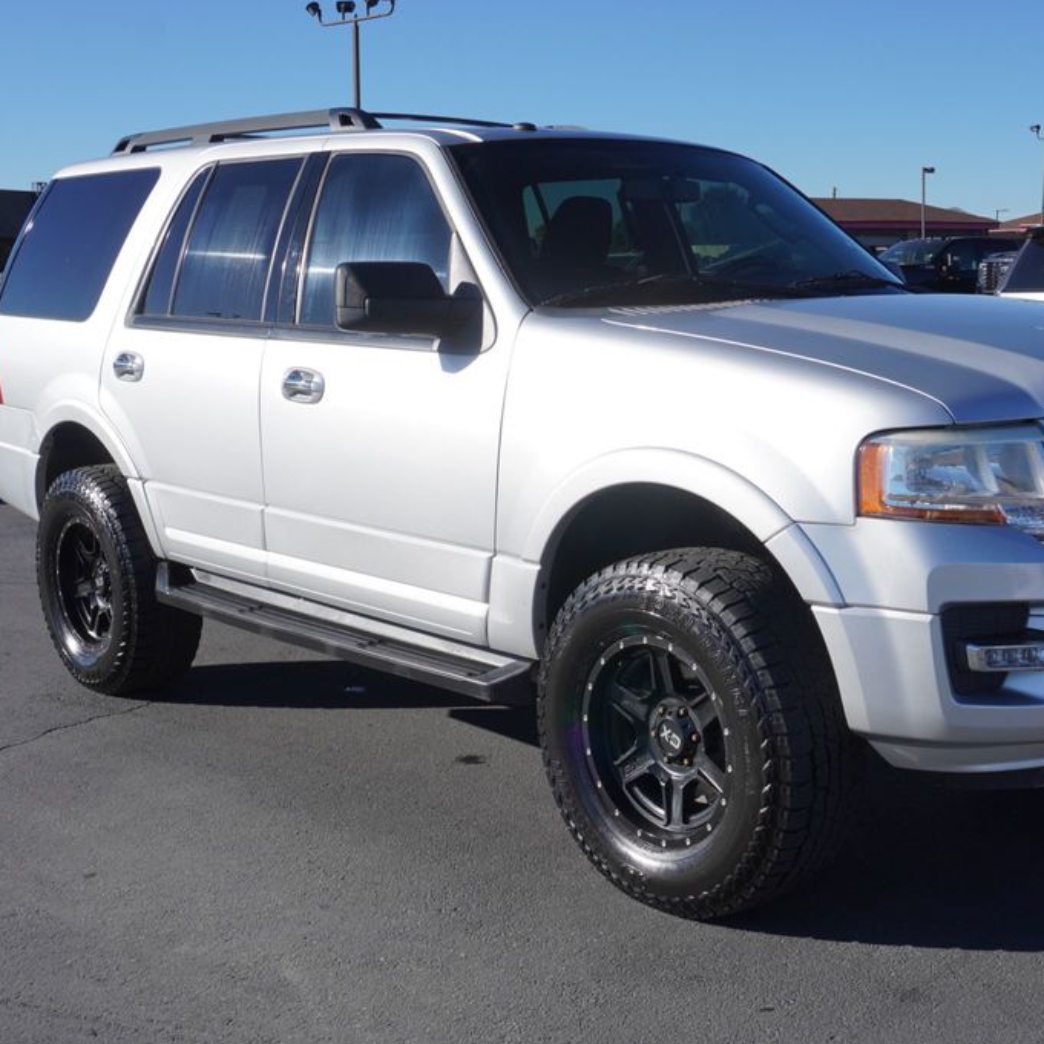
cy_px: 523
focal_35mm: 46
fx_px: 1570
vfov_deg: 36.8
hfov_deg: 36.7
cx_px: 625
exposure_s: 1/320
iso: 100
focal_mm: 24
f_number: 8
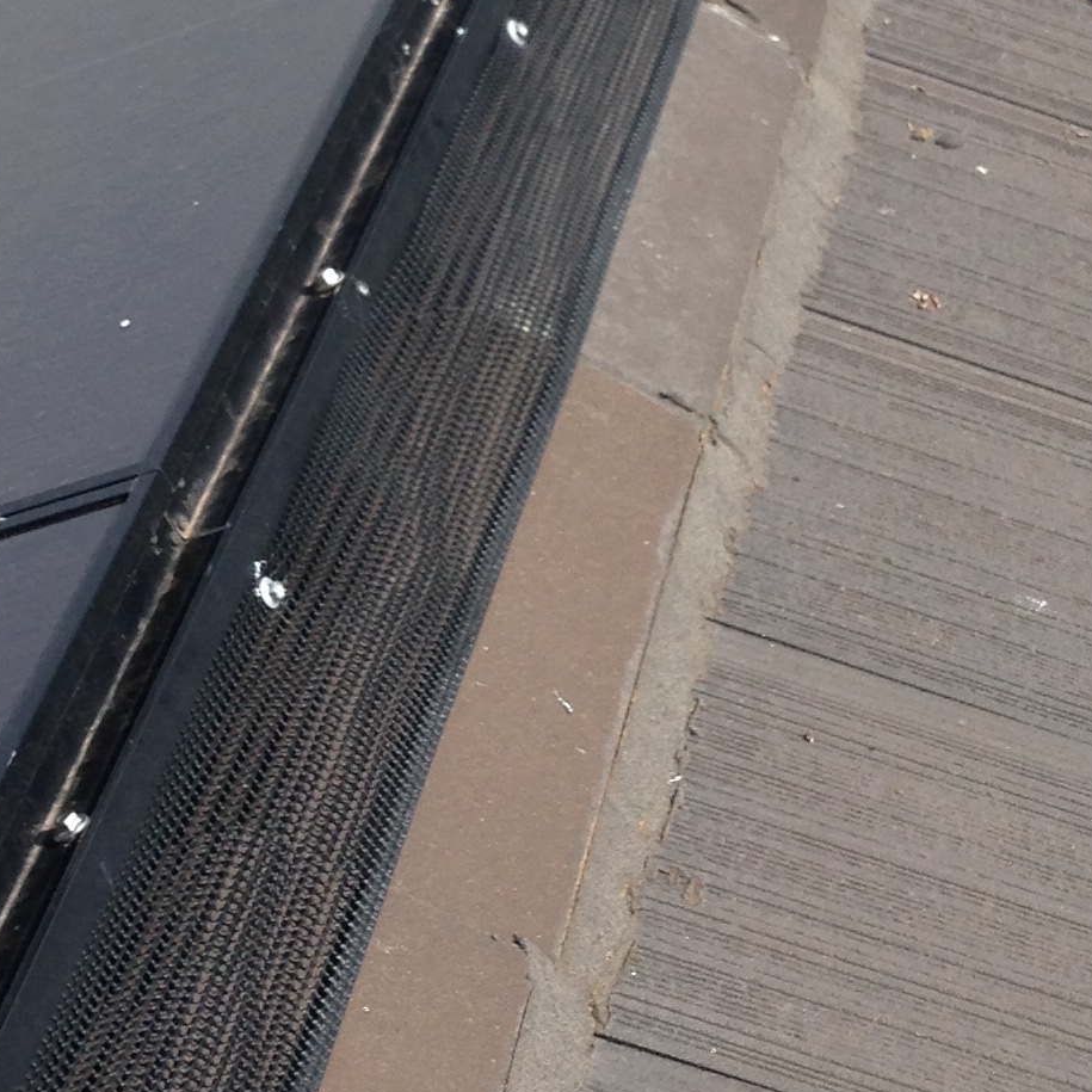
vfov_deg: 16.7
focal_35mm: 104
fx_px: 3712
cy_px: 334
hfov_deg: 16.7
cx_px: 755
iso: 50
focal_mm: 4.12
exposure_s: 1/1063
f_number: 2.4
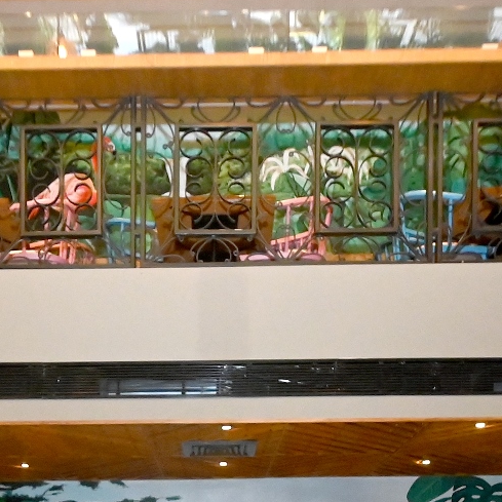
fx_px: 673
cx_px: 198
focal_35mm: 41
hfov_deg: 40.7
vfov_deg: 37.8
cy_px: 466
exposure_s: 1/125
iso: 4000
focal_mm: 10
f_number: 4.5
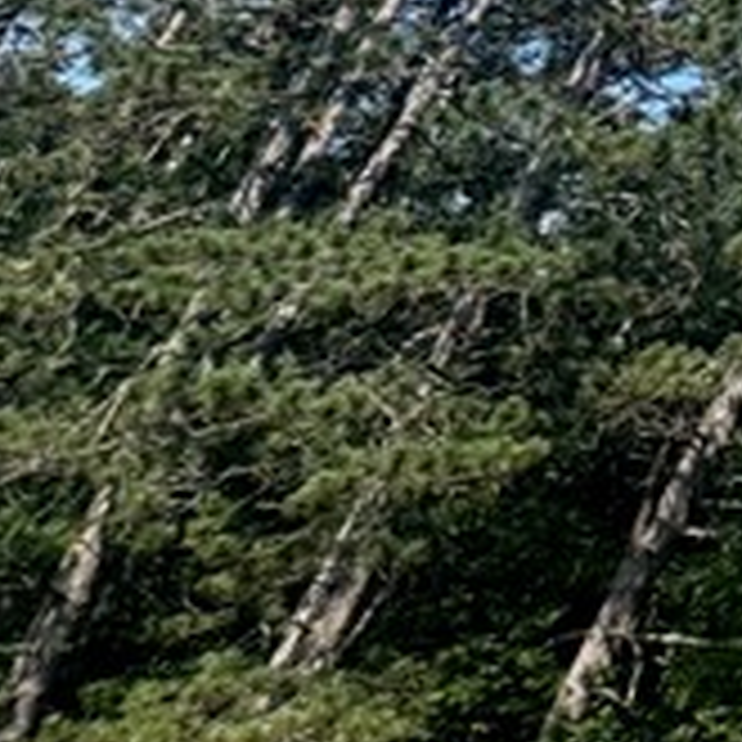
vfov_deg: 19.0
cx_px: 2284
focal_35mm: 77
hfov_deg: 11.2
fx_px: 1867
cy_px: -454
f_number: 2.2
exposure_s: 1/1236
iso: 40
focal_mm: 2.22
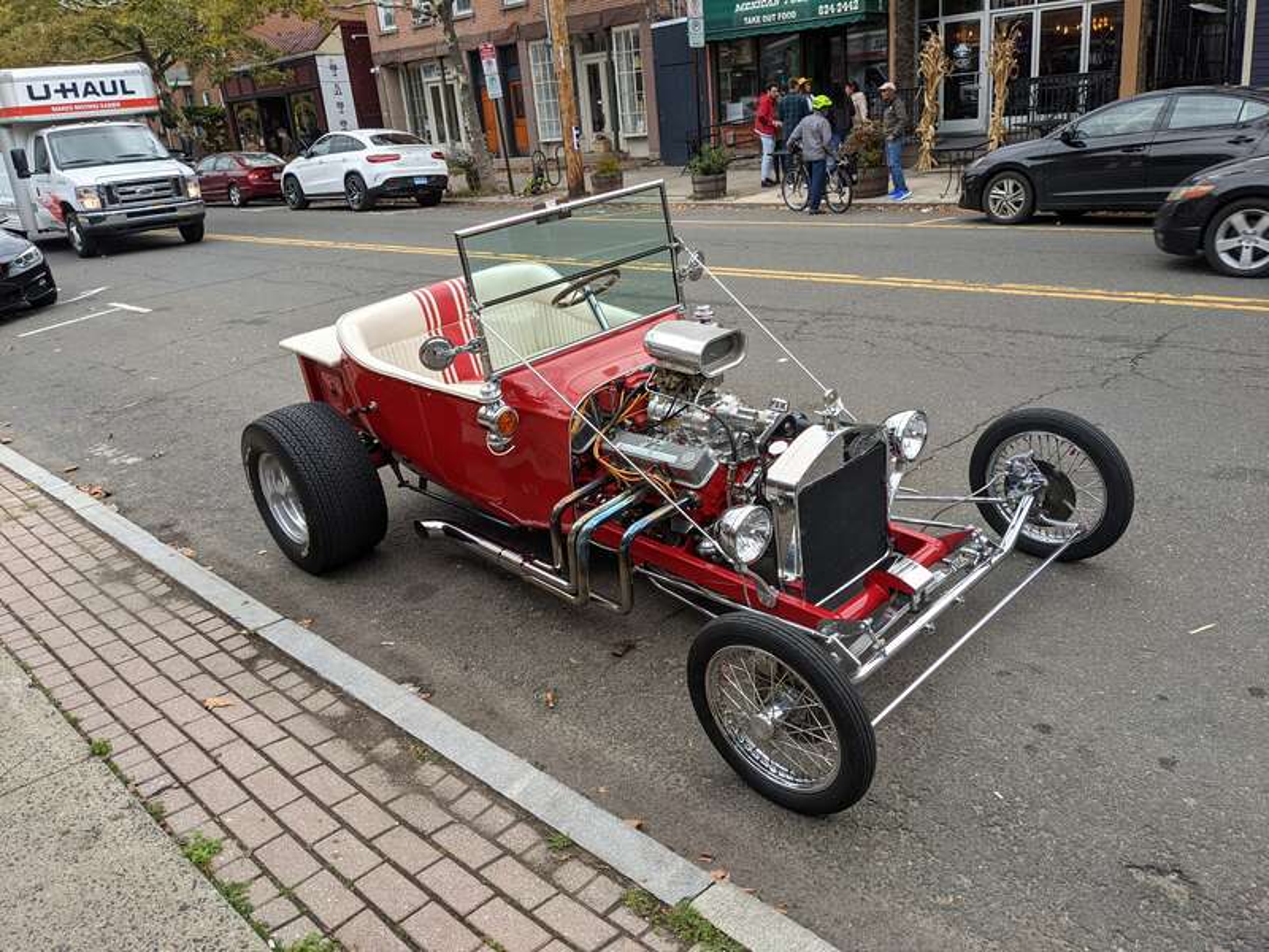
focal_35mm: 27
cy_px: 476
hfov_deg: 65.3
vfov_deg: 51.4
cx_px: 634
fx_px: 990
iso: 48
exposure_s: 1/367
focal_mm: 4.38
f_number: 1.73
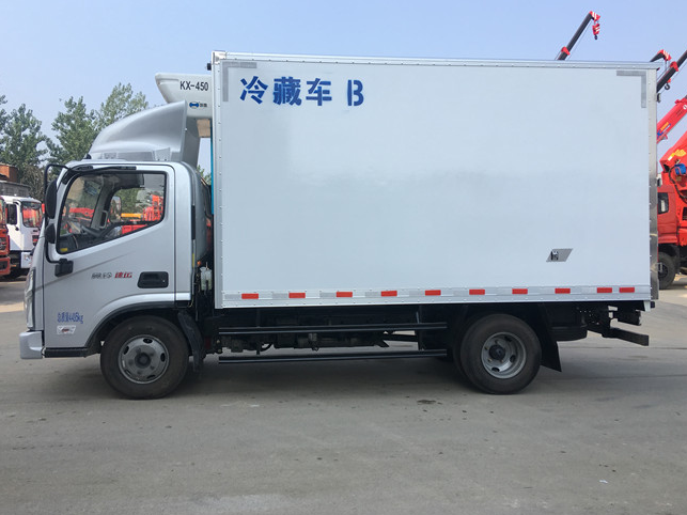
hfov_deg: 56.8
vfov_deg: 44.1
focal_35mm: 32
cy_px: 249
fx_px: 635
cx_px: 335
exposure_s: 1/761
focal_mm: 4.15
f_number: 2.2
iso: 25
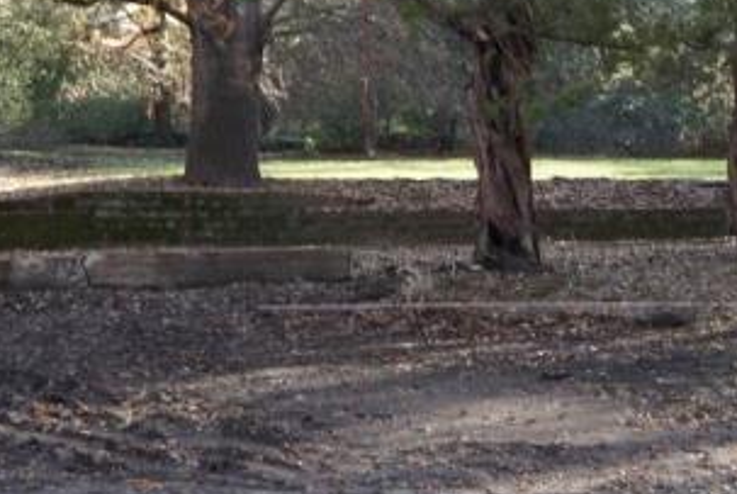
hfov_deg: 21.1
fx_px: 1968
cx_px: 525
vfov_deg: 14.1
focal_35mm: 96
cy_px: -2
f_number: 4.5
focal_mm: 24
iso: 100
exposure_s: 1/80
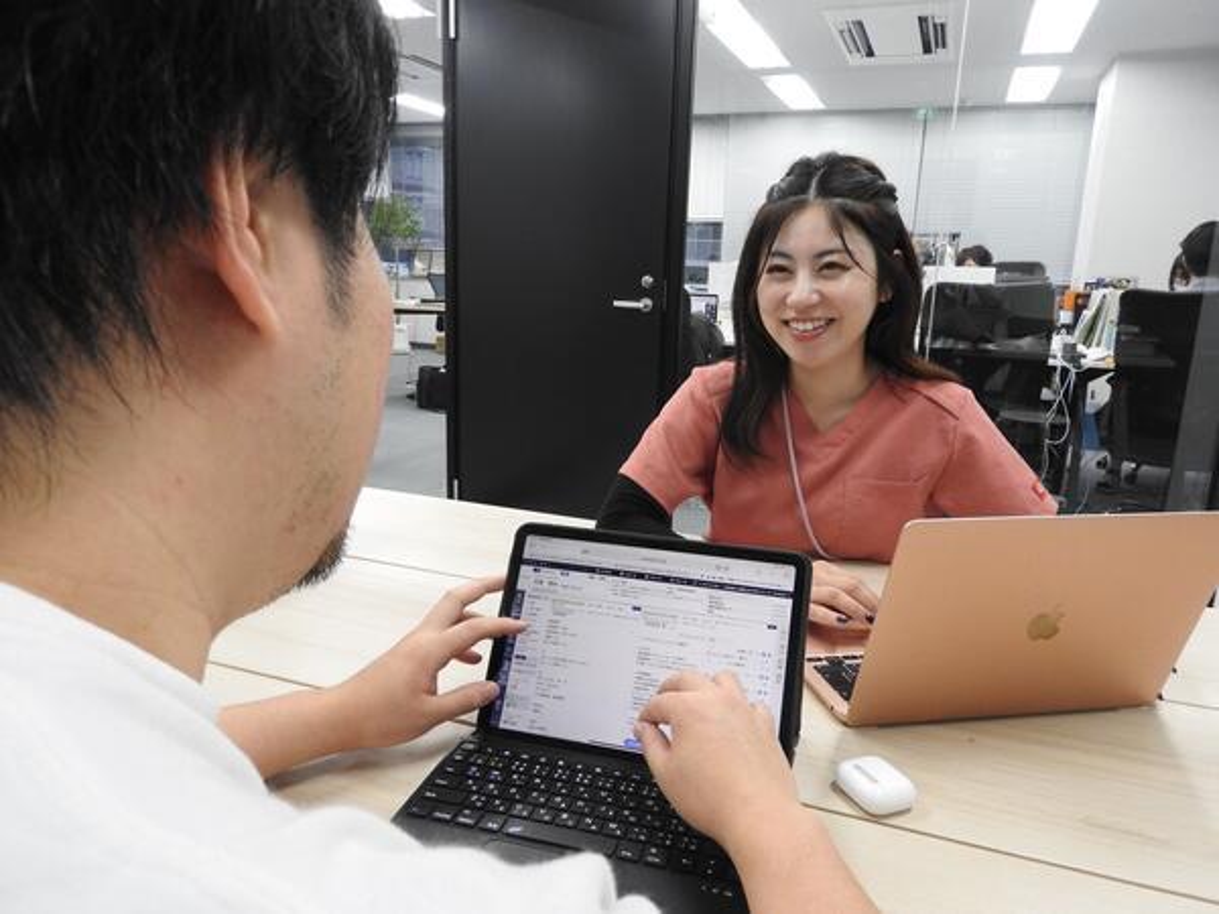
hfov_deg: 71.6
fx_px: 845
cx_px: 610
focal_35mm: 24
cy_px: 457
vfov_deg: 56.8
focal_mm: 4.3
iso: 320
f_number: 3.3
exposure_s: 1/60
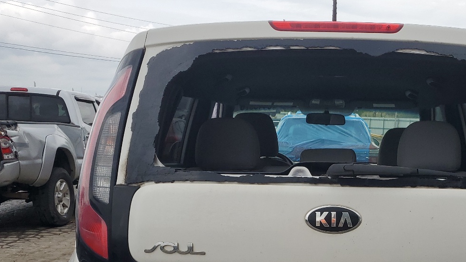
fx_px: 568
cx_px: 327
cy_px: 268
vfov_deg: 24.7
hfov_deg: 43.7
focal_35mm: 46
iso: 50
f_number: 1.5
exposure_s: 1/2500
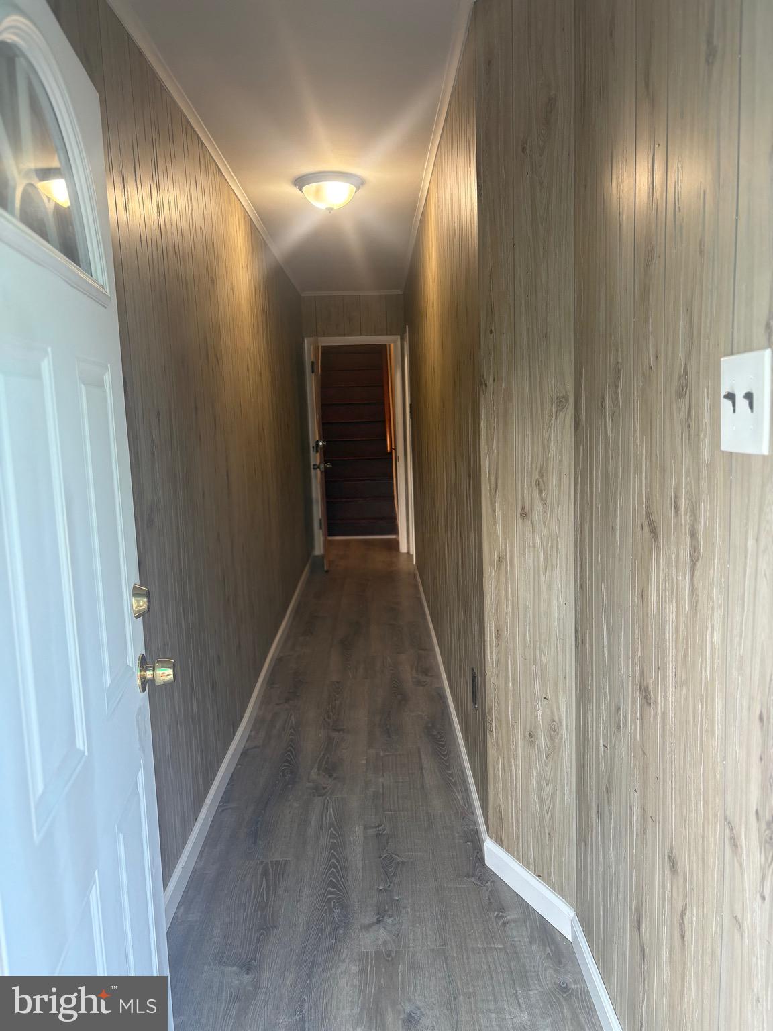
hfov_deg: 53.1
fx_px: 774
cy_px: 516
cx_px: 386
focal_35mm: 26
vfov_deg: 67.3
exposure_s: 1/60
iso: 125
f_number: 1.6
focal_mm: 5.96
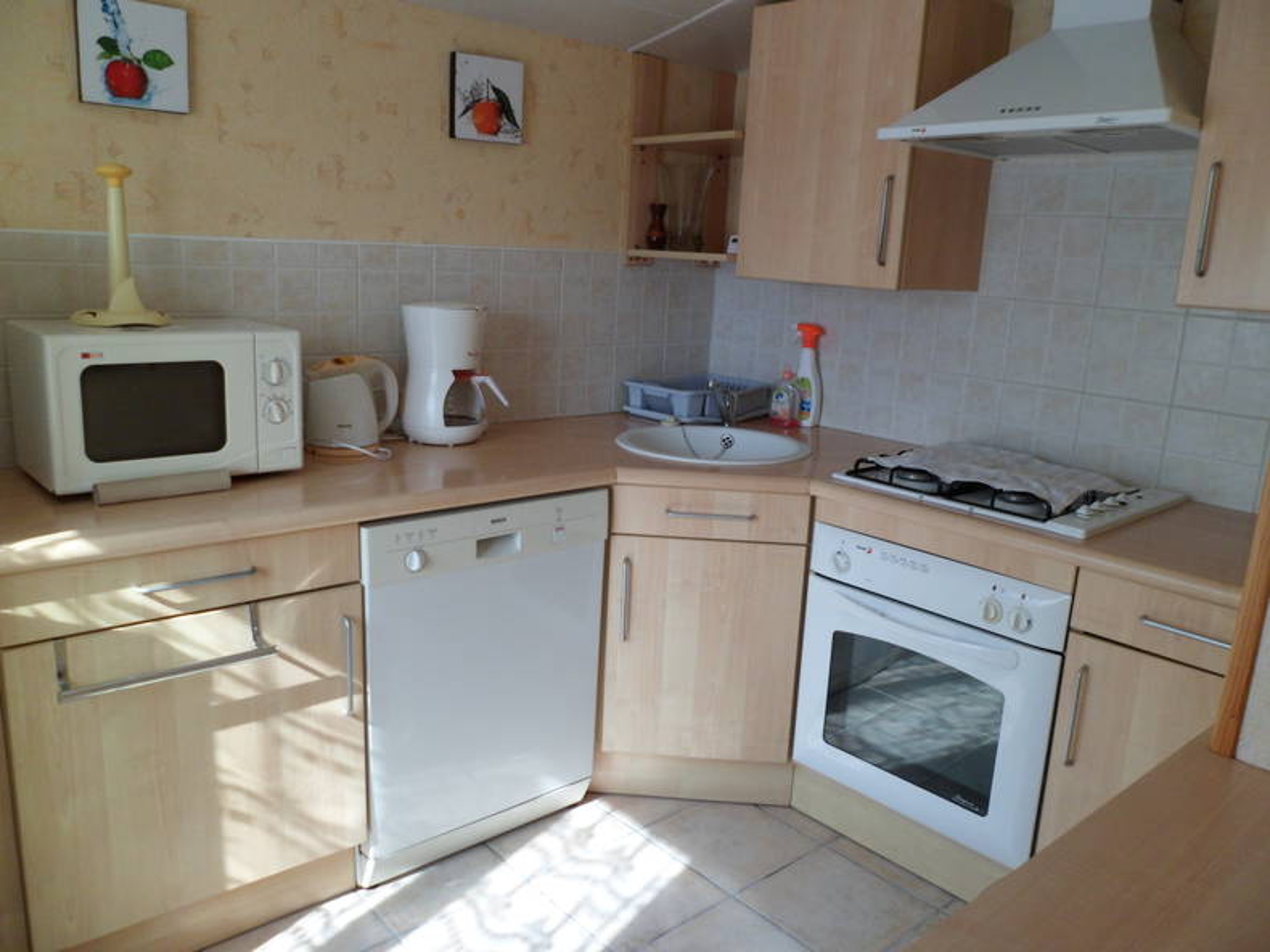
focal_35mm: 26
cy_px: 476
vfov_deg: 53.0
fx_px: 954
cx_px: 635
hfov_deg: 67.3
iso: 100
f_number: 3.3
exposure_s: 1/125
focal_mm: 4.9
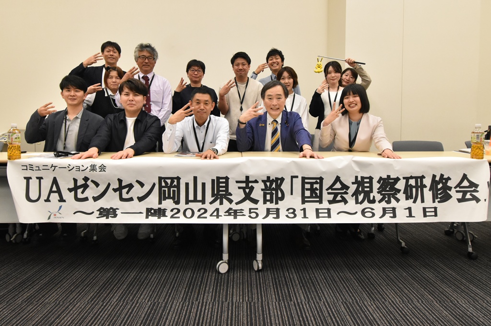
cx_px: 246
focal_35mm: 18
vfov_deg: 67.3
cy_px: 163
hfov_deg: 90.0
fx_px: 245
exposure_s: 1/160
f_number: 6.3
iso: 2500
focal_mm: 12
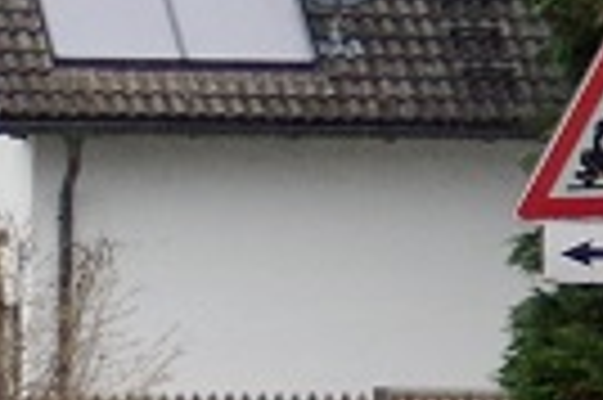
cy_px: 382
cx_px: -1192
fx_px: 16863
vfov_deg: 1.4
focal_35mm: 1008
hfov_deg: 2.0
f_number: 4
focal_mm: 87.5
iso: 800
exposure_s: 1/250
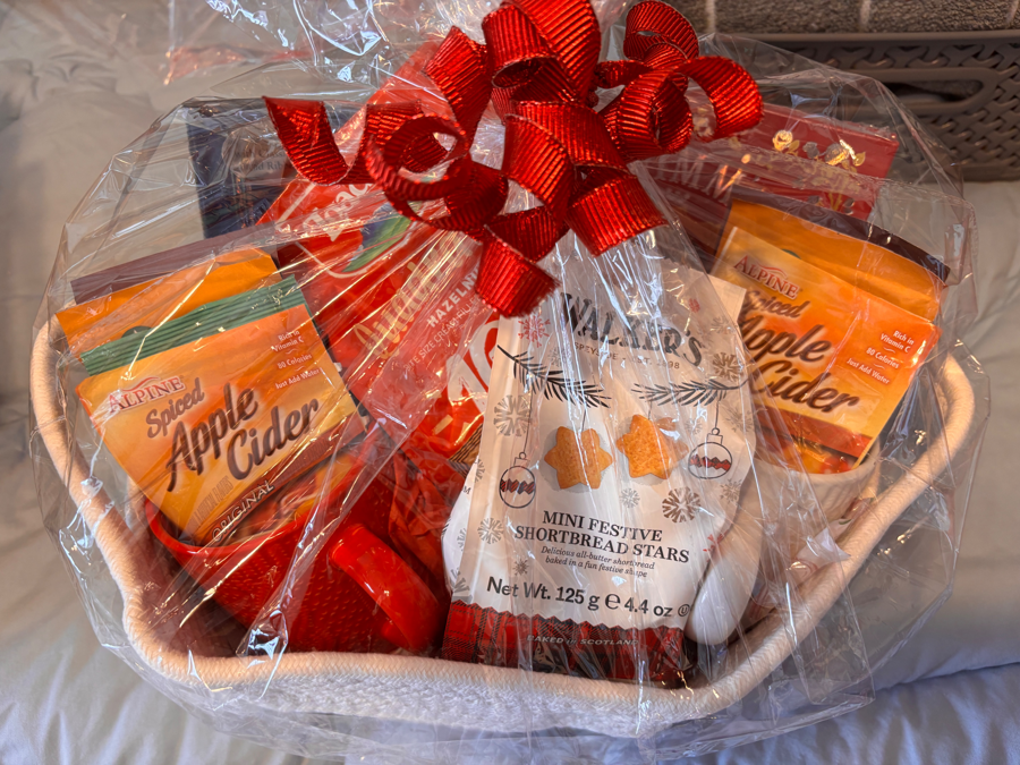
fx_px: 766
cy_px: 382
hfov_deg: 67.3
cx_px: 510
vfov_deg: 53.1
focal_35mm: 26
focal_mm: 5.96
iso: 160
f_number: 1.6
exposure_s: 1/60
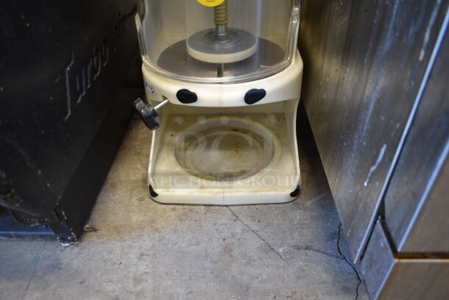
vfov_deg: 48.0
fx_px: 337
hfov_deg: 67.3
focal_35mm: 27
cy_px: 150
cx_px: 224
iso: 800
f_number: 3.5
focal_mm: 18
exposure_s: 1/30
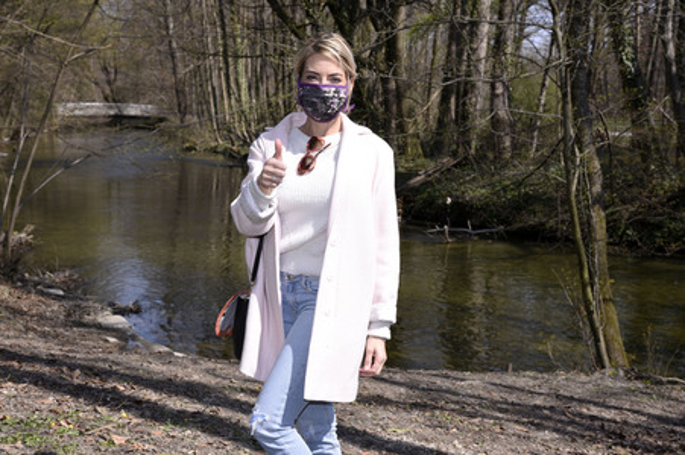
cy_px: 228
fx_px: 1179
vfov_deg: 21.9
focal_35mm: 62
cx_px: 342
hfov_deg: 32.4
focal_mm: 62
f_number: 9
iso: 160
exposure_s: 1/160
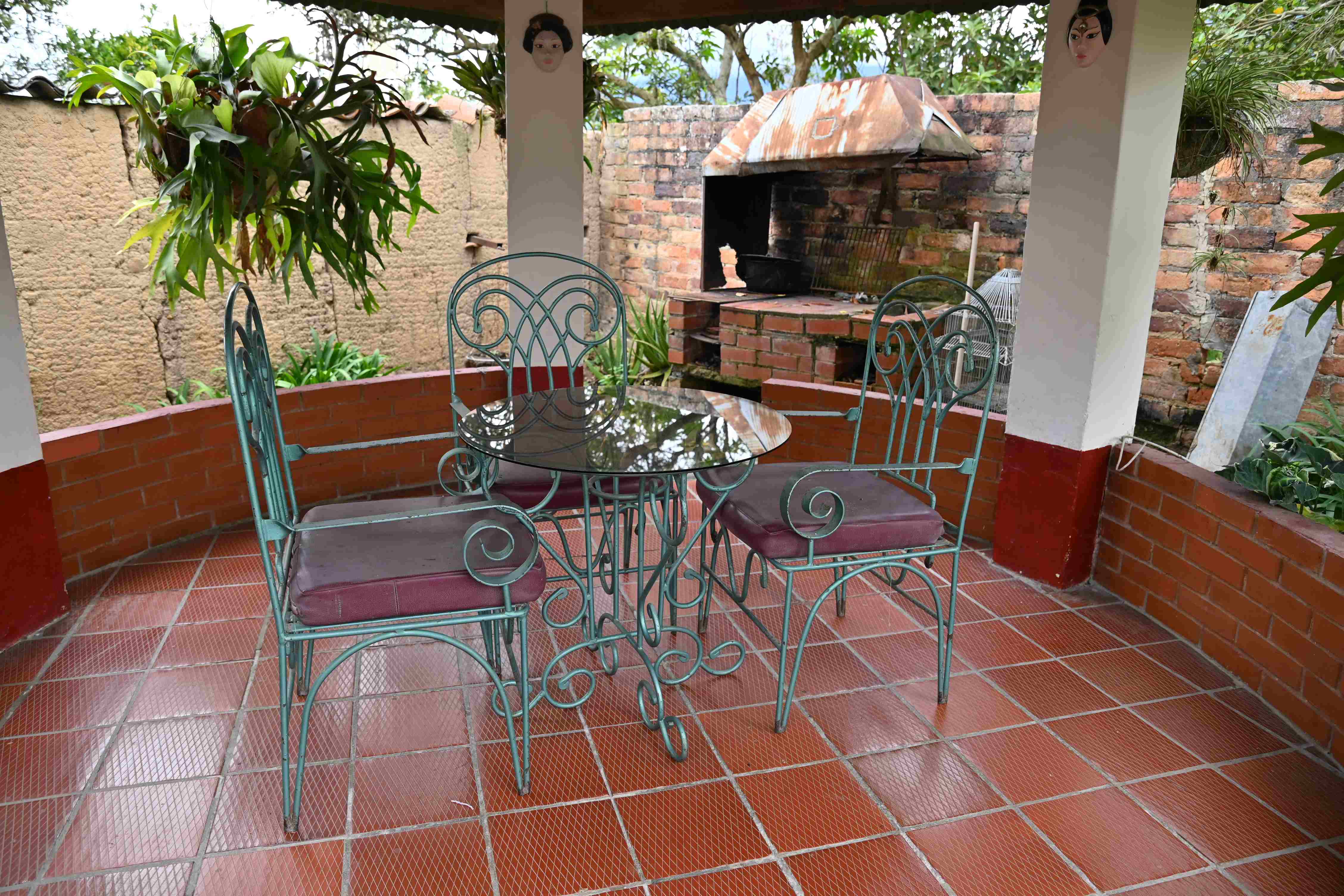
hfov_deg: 73.7
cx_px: 672
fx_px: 896
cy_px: 448
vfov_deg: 53.1
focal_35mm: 24
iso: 200
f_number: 4
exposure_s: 1/250
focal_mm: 24
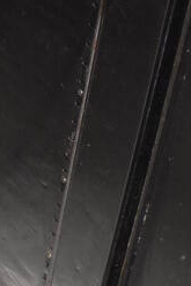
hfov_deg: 12.7
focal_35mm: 100
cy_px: 101
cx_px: -131
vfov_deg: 20.3
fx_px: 795
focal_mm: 18
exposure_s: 1/125
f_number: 3.5
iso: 4000
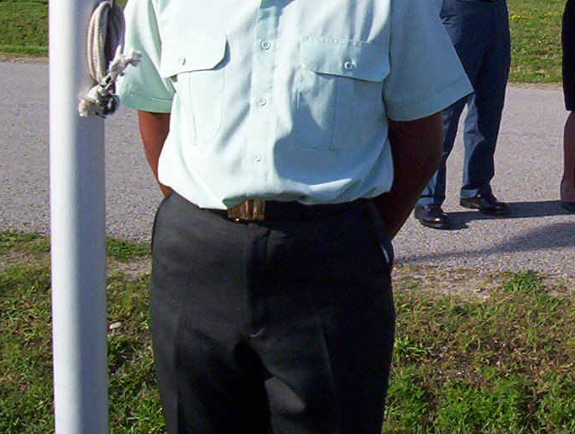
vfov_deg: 14.4
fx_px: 1715
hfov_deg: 18.8
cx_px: 490
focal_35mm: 103
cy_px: 144
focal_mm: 5.77
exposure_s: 1/640
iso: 100
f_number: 5.17
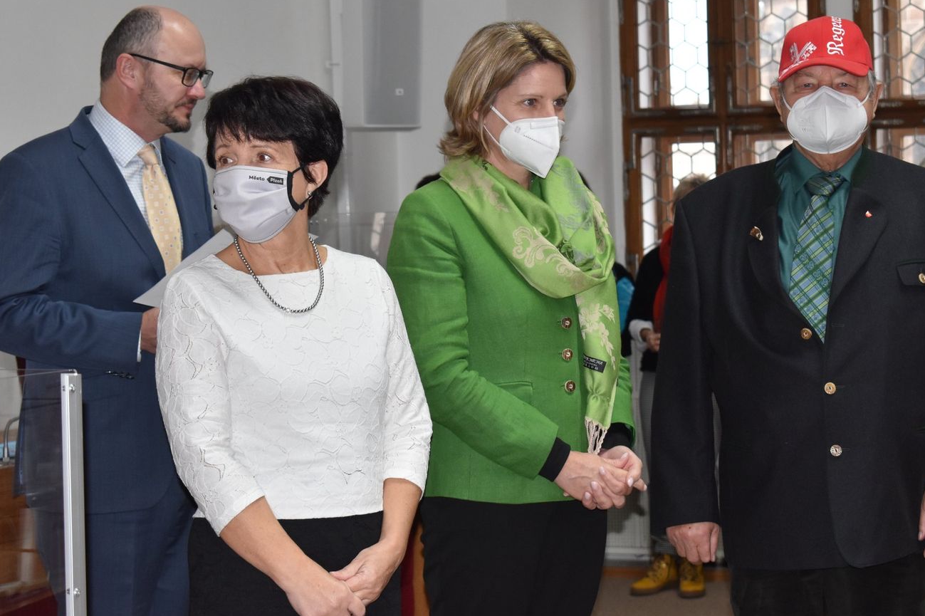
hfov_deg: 20.1
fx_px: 2610
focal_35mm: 102
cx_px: 547
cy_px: 262
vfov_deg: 13.5
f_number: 5.6
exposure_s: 1/60
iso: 900
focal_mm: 55
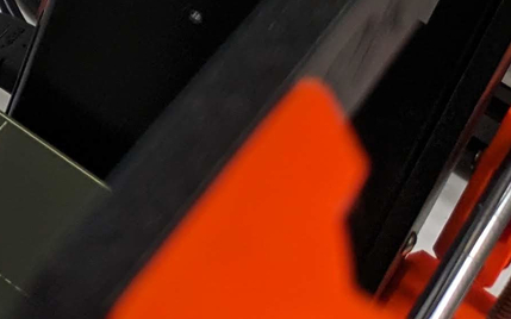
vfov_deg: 9.1
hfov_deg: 14.5
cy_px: -469
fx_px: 1782
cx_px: -379
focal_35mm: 128
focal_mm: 4.38
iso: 95
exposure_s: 1/99.9
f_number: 1.73
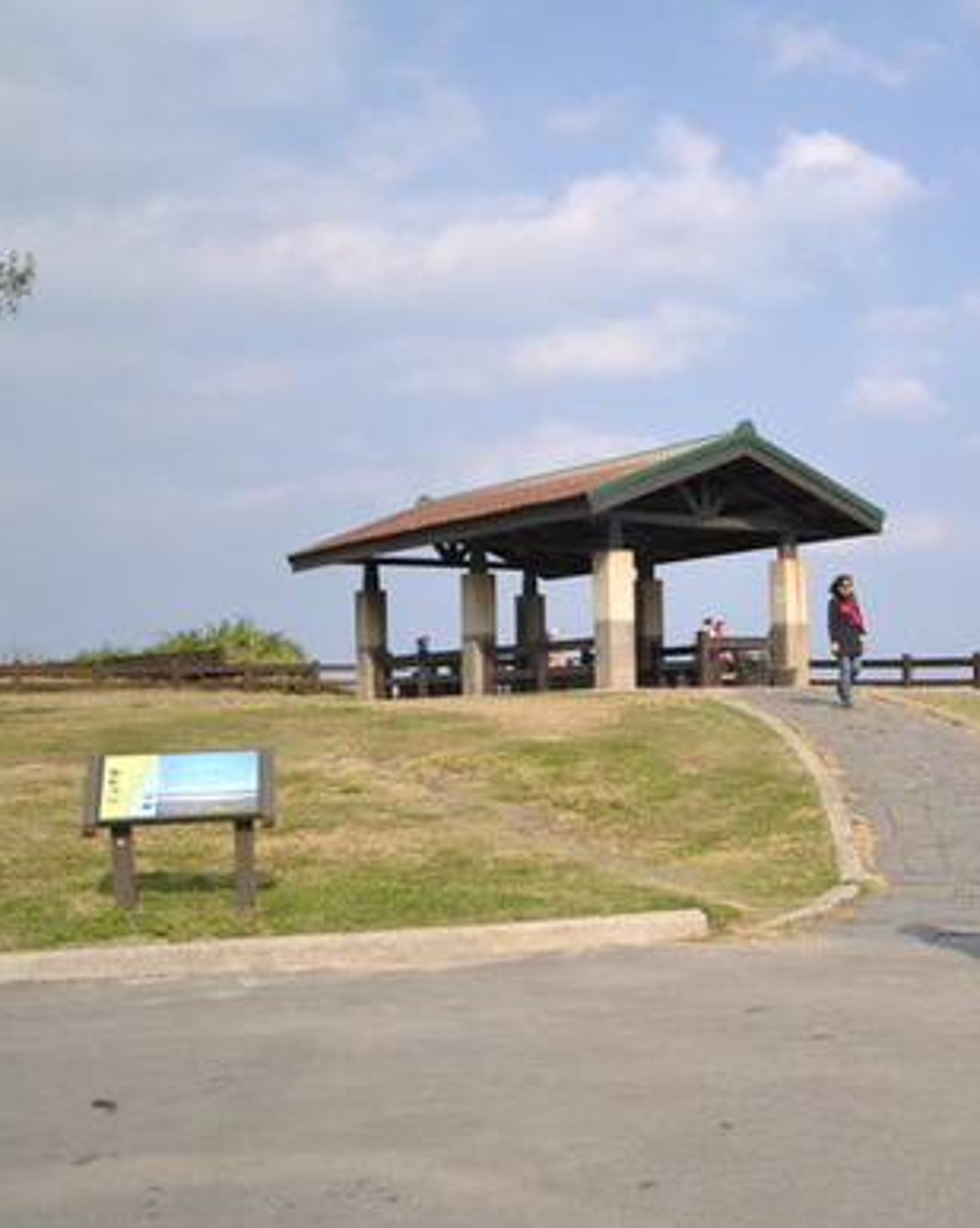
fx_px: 1742
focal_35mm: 48
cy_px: 627
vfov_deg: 38.8
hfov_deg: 30.3
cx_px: 840
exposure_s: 1/1000
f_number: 3.5
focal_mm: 22
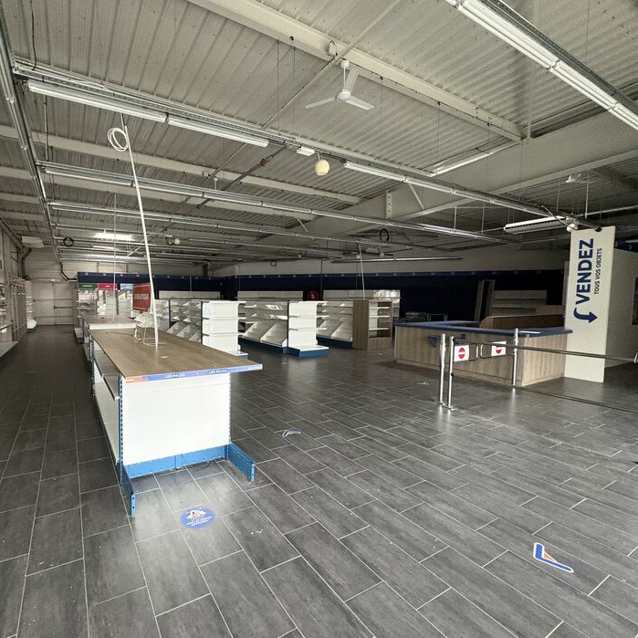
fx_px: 354
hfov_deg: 83.1
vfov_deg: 84.0
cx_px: 260
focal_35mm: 17
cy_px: 326
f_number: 2.2
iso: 500
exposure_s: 1/60
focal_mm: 2.22
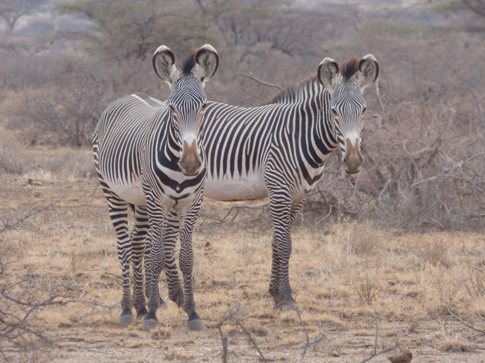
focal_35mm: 647
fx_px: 9065
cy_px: 182
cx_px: 242
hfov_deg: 3.1
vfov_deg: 2.3
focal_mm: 105.38
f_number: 5.6
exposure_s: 1/100
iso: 100
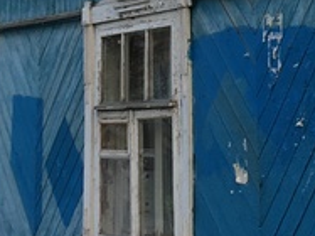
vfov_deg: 9.3
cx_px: 121
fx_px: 1410
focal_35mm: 155
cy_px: -131
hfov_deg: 12.7
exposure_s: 1/100
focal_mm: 4.15
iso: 25
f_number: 2.2
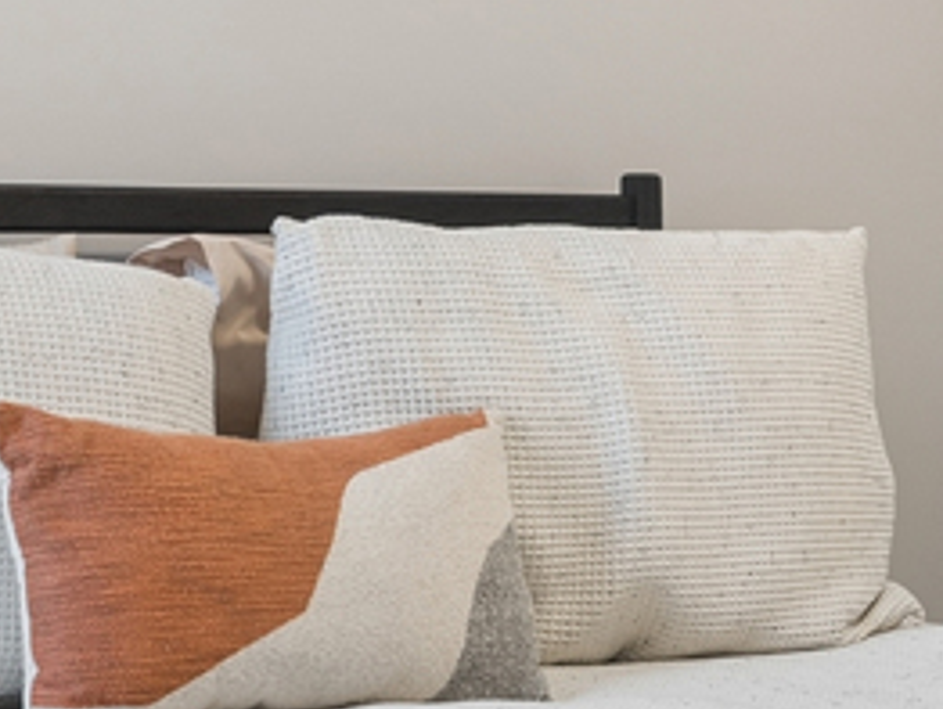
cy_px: 353
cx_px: 644
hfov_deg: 20.5
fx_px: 2590
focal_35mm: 95
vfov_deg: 15.6
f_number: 8
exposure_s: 1/6
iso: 400
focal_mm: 16
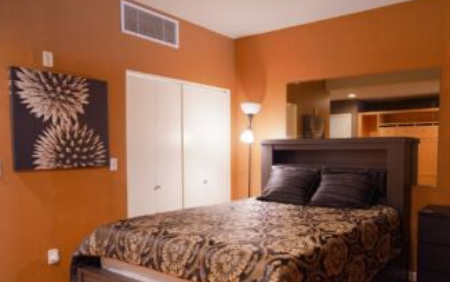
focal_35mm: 30
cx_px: 264
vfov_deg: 41.7
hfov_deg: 62.5
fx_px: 368
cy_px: 169
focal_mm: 24
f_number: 2
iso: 2500
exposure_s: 1/160
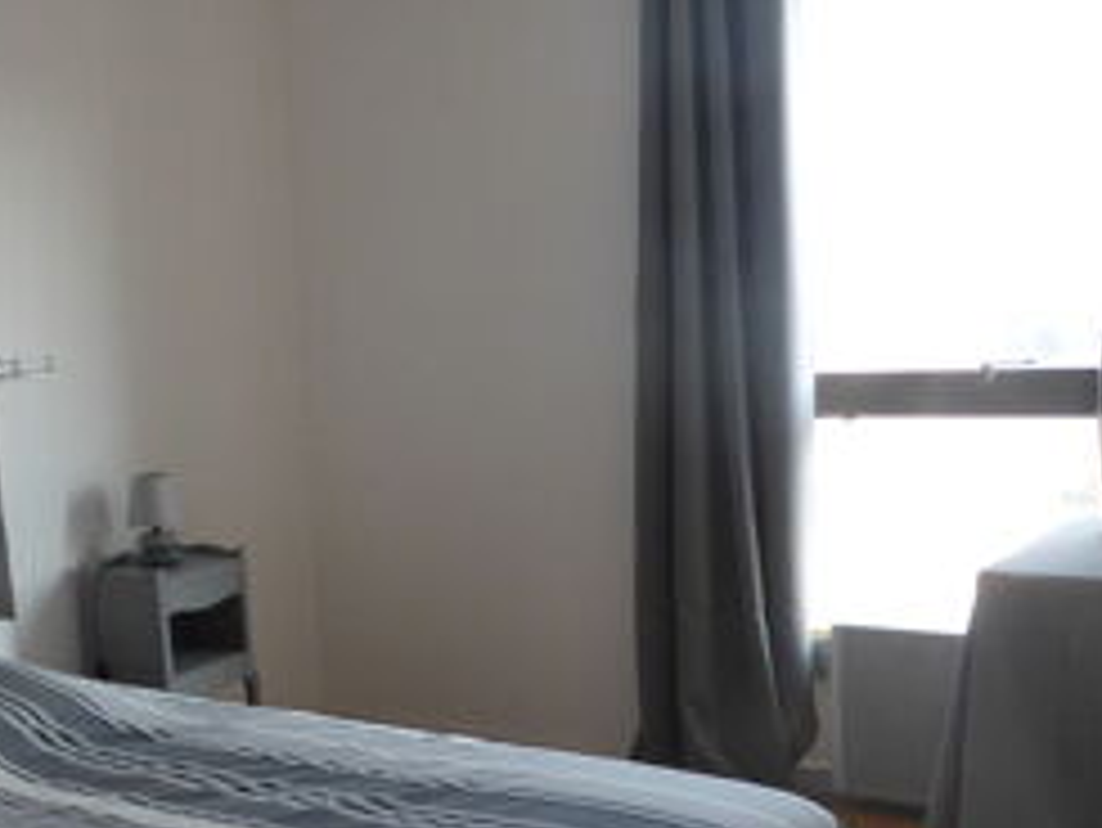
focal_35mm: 47
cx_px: 184
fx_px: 1497
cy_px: 508
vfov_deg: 30.8
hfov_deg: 38.5
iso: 100
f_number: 3.3
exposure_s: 1/60
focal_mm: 4.3
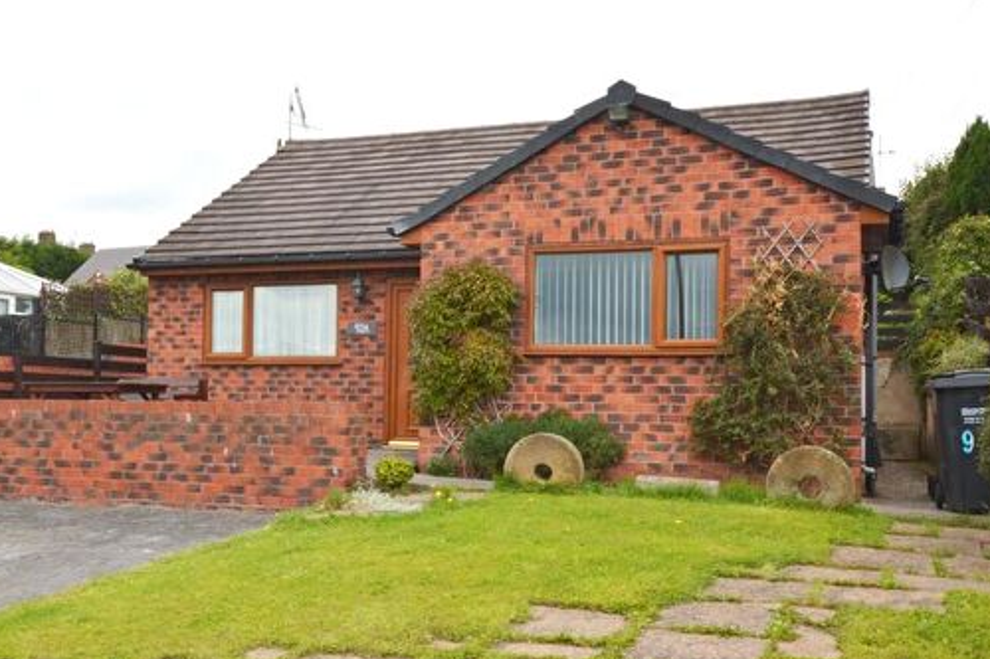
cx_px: 366
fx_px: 1155
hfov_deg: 46.0
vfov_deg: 31.9
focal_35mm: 42
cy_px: 358
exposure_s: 1/30
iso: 180
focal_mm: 20
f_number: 22
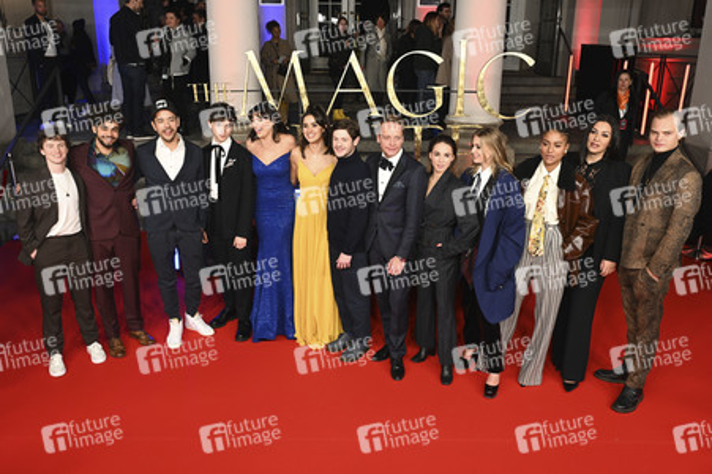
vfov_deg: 46.3
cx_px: 356
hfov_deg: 65.5
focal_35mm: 28
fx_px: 553
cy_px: 237
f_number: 5.6
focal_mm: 28
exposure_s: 1/125
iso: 640
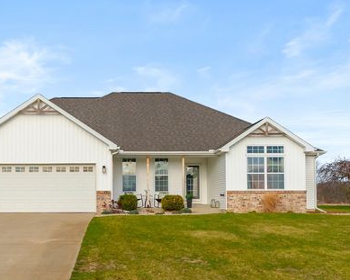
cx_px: 127
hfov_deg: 59.5
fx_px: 300
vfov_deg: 50.0
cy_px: 137
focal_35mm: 29
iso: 800
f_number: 8
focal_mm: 24
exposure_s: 1/1600
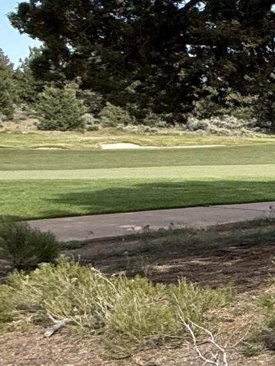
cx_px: 812
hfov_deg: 11.6
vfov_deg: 26.0
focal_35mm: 75
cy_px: 173
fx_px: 794
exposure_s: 1/1105
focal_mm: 2.22
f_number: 2.2
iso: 50
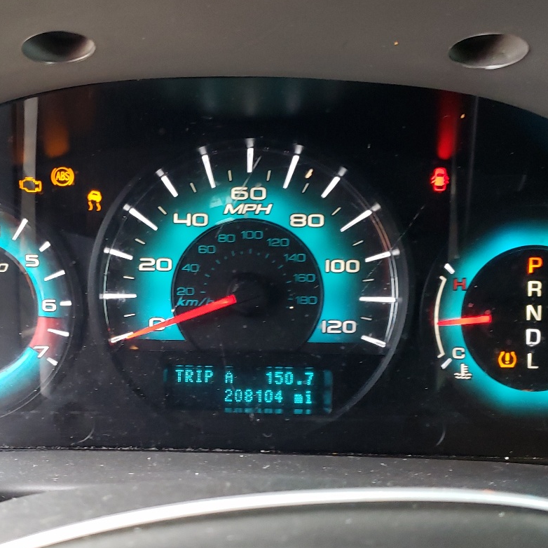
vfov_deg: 35.9
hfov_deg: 35.6
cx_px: 174
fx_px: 842
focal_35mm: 47
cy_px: 333
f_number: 1.5
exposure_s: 1/50
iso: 230
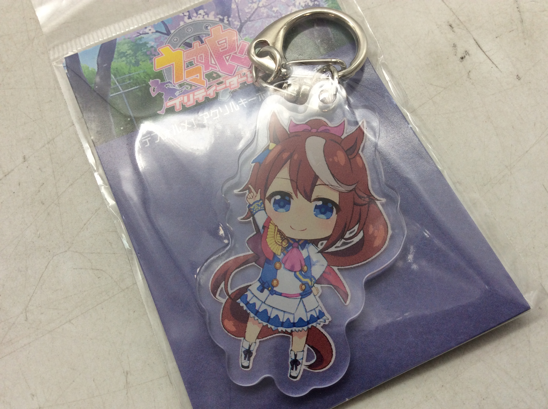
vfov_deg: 44.1
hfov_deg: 56.9
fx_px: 506
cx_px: 274
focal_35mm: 32
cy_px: 204
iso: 40
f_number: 2.4
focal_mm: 3.3
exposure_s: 1/60
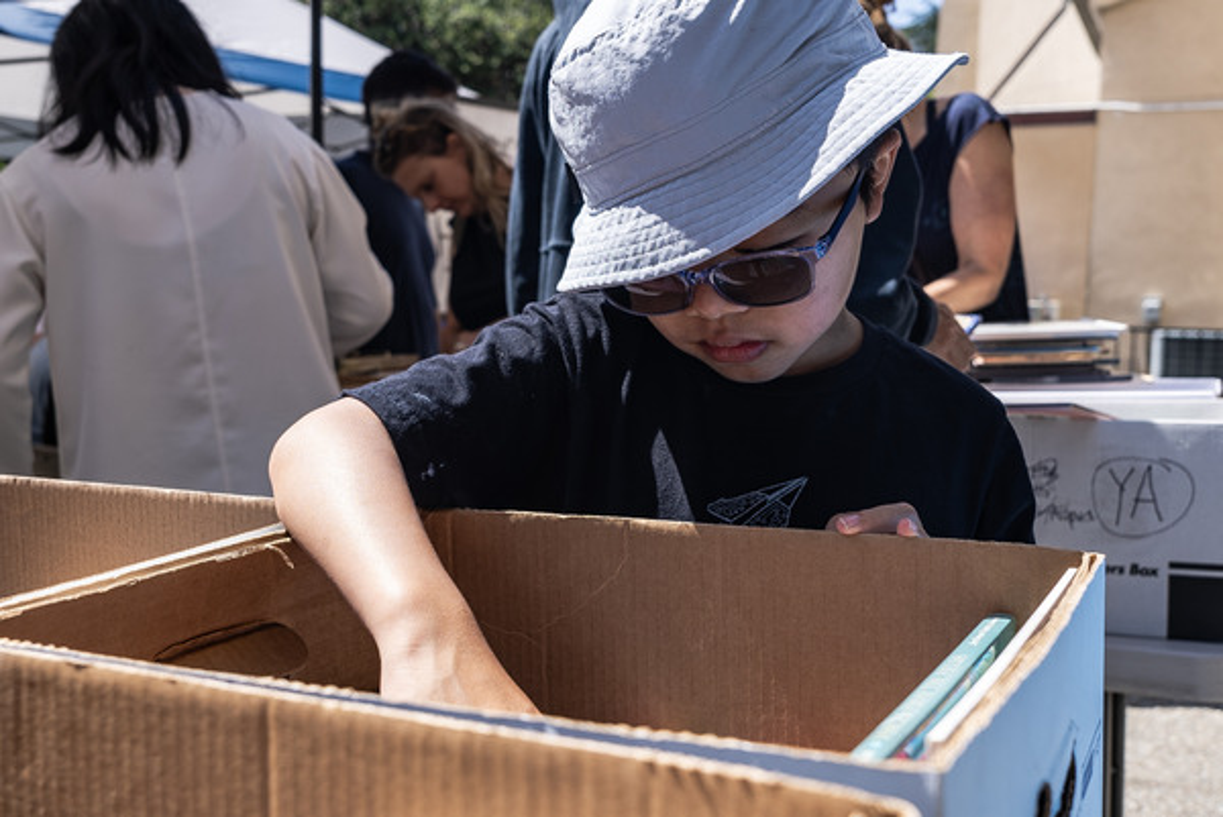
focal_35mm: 36
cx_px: 612
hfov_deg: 53.1
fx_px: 1224
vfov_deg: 36.9
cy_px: 408
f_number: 4.5
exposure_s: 1/320
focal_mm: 24
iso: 80
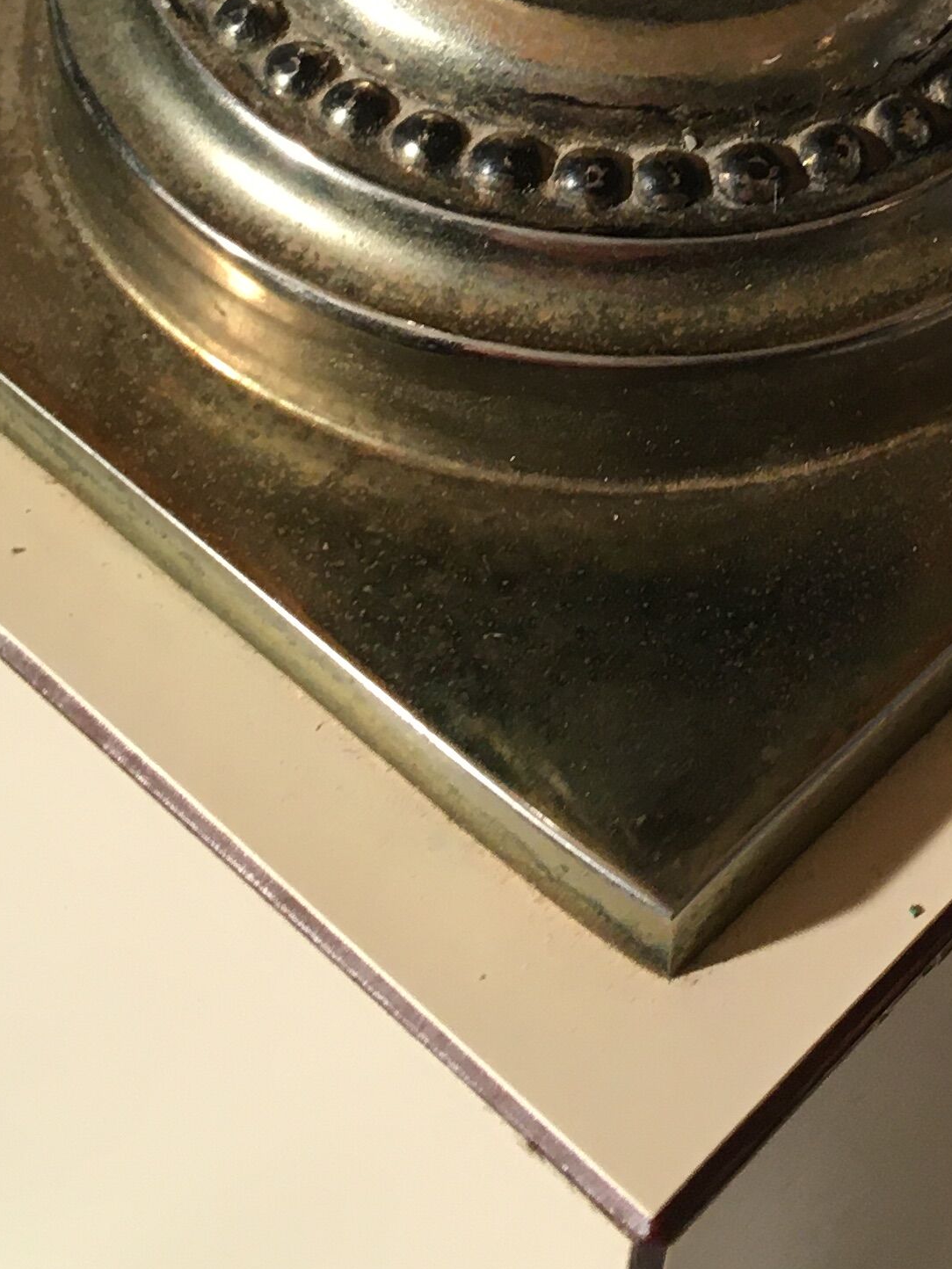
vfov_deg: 22.9
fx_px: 2970
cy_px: -91
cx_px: 815
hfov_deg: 18.0
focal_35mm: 81
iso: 50
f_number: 2.2
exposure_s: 1/33
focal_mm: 4.15
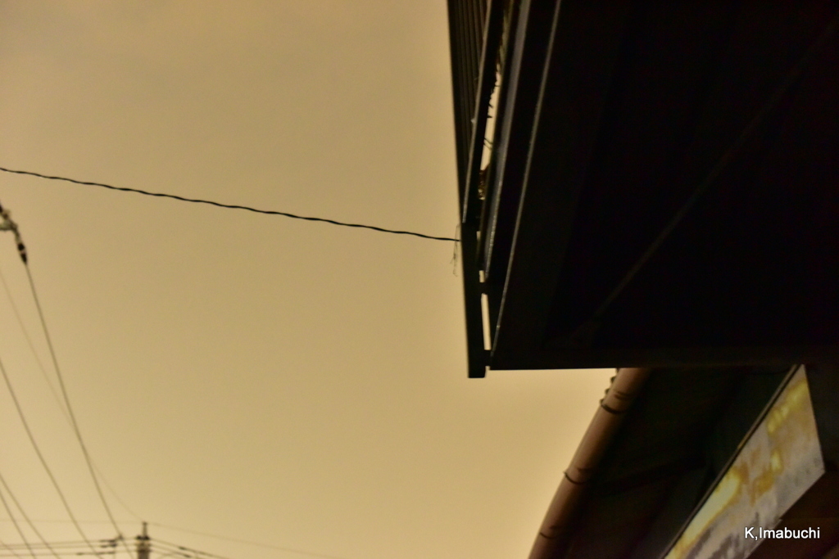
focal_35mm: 50
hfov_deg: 39.6
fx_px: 1165
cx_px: 420
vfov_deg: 27.0
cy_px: 280
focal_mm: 50
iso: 6400
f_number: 4
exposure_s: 1/2.5
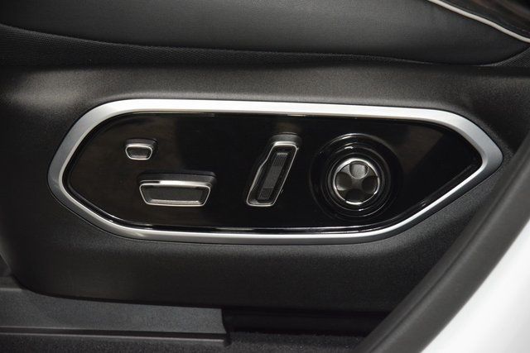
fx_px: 1546
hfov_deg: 19.5
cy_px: 176
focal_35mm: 105
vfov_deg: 13.0
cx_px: 265
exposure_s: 1/60
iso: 2500
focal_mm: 70
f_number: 4.5
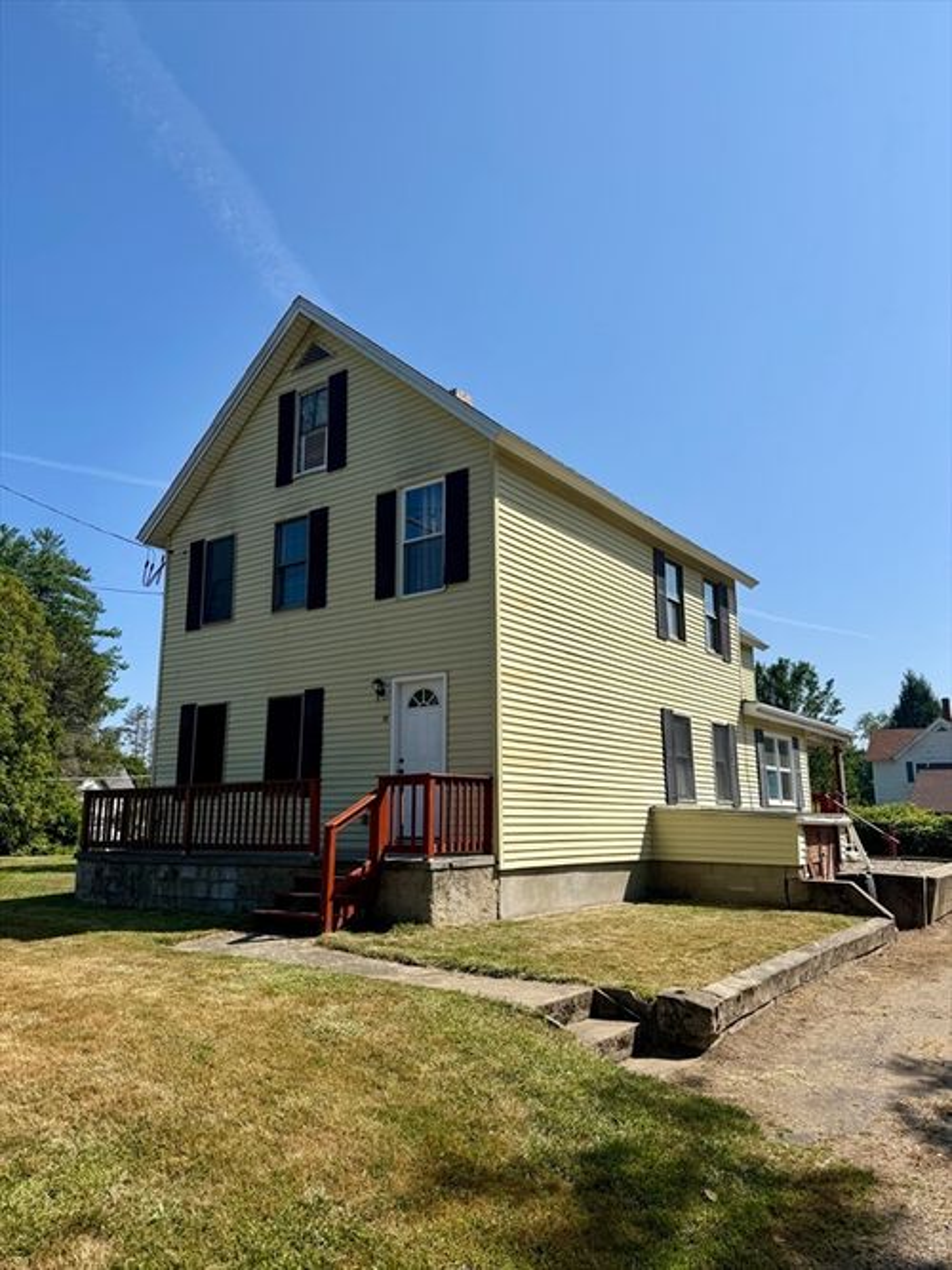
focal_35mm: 24
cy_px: 635
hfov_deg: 56.8
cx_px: 476
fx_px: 880
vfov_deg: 71.6
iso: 80
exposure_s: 1/5714
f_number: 1.78
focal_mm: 6.76
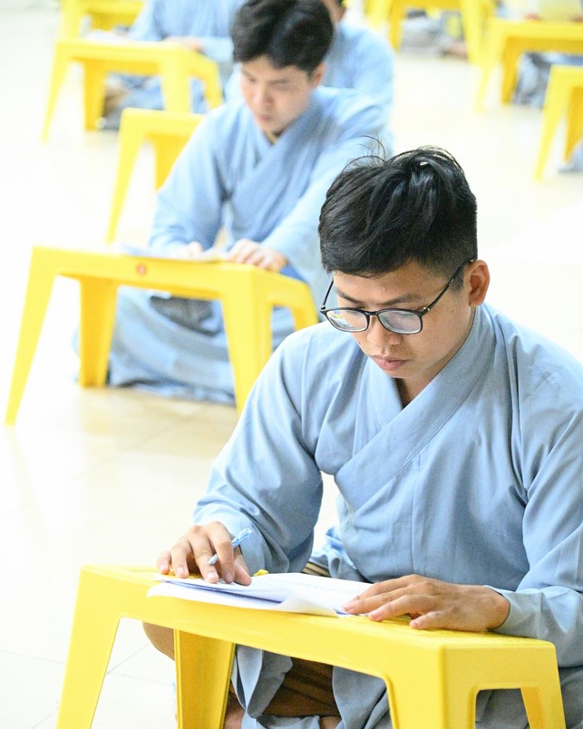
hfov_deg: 15.7
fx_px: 2114
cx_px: 292
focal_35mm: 98
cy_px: 414
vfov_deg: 19.6
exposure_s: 1/250
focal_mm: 86
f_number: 4
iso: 51200
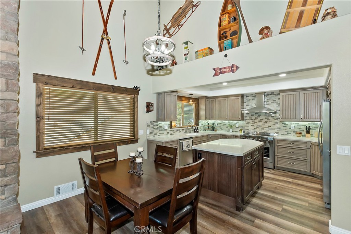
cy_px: 117
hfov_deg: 100.4
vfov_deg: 77.3
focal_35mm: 15
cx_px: 176
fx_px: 146
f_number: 8
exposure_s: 1/30
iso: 400
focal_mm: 10
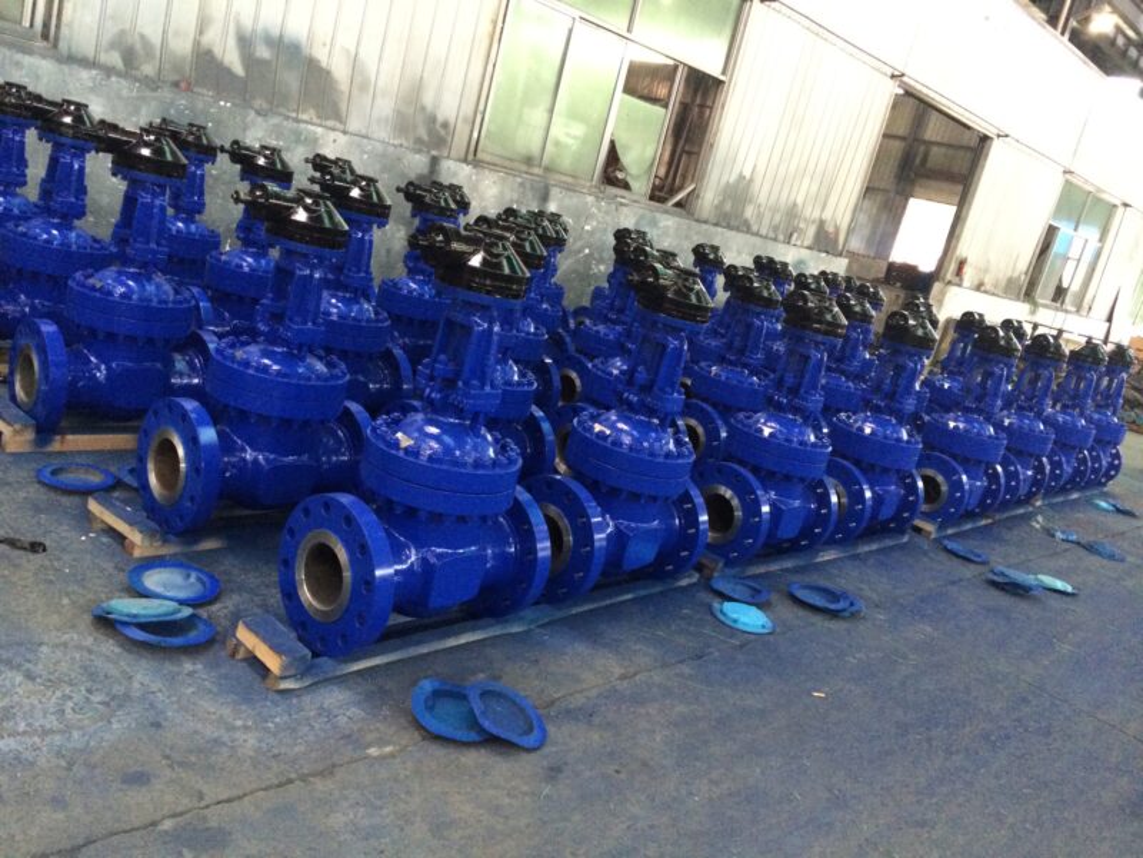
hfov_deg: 60.0
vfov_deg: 46.8
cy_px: 429
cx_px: 572
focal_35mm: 30
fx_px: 991
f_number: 2.2
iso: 320
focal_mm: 4.12
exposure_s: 1/20
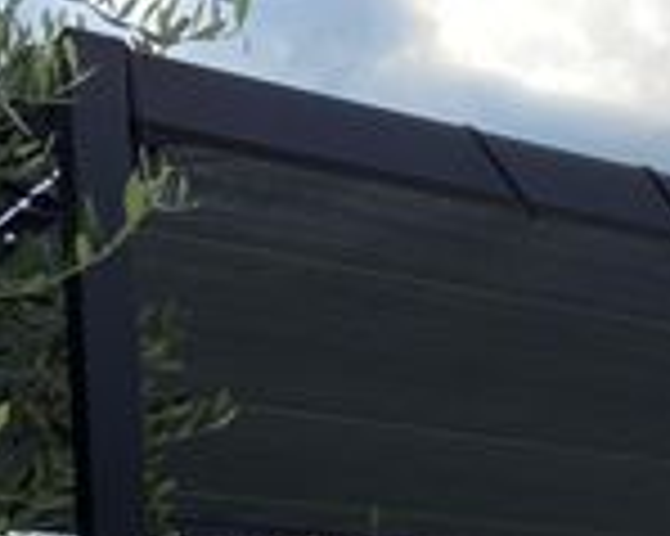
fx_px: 2021
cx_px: 971
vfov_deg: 13.4
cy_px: 1004
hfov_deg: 17.2
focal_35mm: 102
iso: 32
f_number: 1.8
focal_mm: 4.25
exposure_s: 1/1072
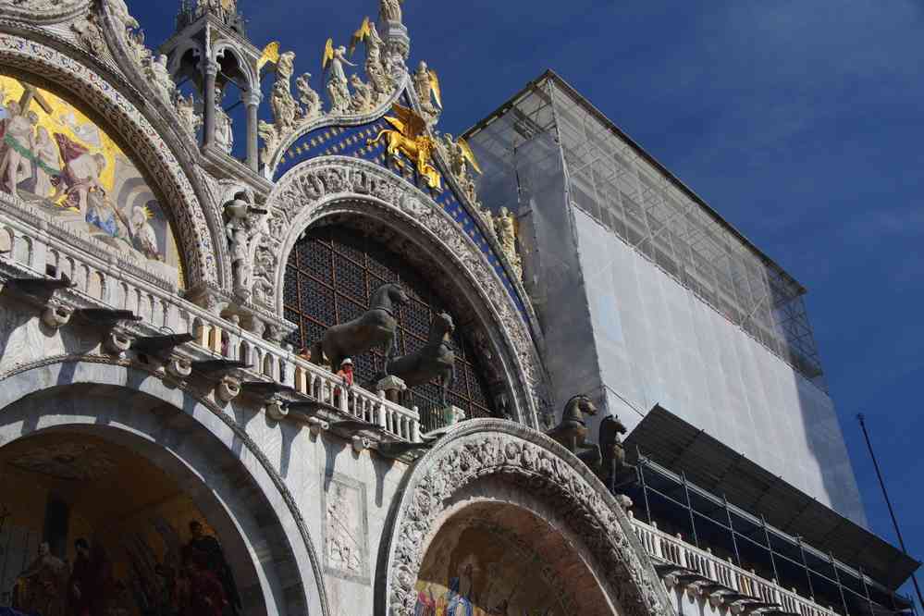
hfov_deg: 40.3
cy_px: 308
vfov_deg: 27.5
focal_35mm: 49
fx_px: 1258
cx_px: 462
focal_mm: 32.5
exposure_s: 1/125
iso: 200
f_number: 11
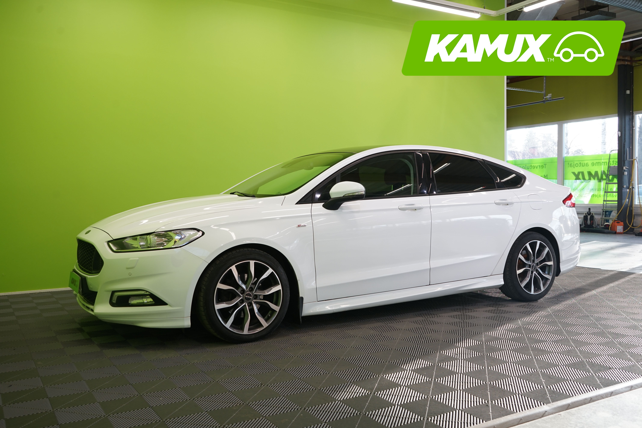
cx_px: 321
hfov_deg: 58.7
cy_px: 214
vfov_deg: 41.1
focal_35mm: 32
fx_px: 571
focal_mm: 32
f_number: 6.3
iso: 400
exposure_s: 1/40
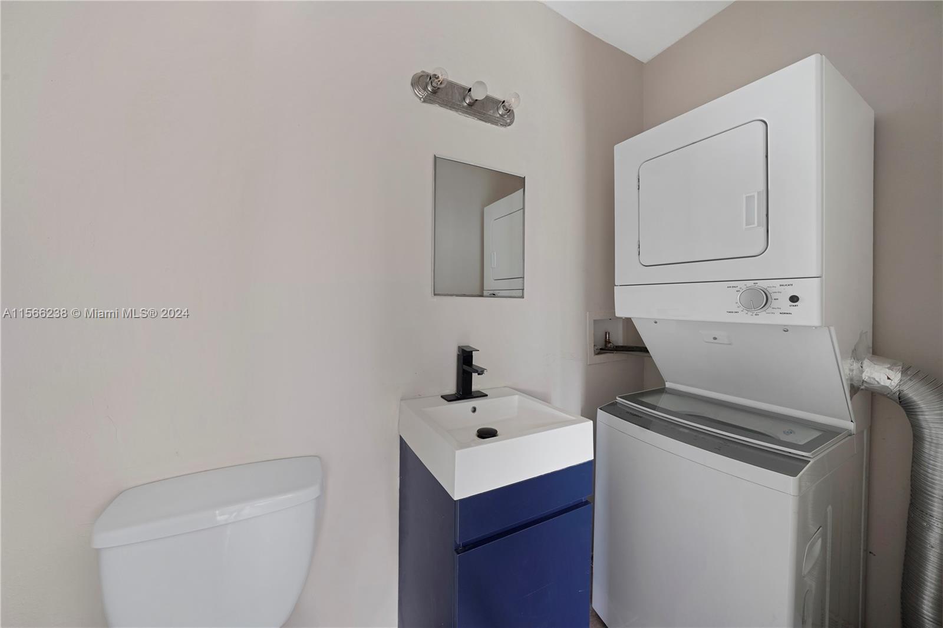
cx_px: 472
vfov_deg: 90.0
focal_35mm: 12
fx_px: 314
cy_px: 314
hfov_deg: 112.6
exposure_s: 1.3
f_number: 9
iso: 200
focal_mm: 12
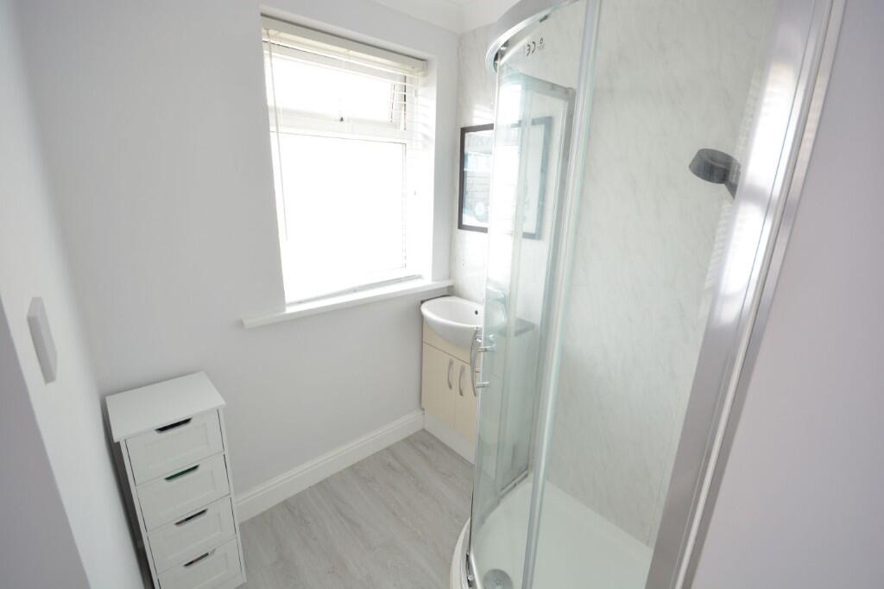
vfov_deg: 77.3
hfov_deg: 100.4
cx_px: 442
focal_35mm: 15
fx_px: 368
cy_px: 294
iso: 400
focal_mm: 10
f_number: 8
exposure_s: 1/25
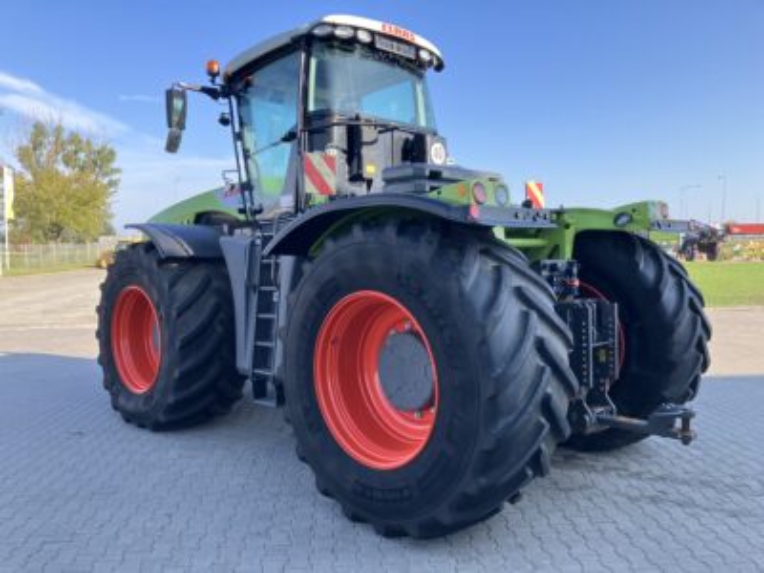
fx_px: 618
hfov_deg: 63.4
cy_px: 286
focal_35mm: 28
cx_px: 382
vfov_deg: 49.7
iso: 32
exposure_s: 1/294
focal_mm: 3.99
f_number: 1.8
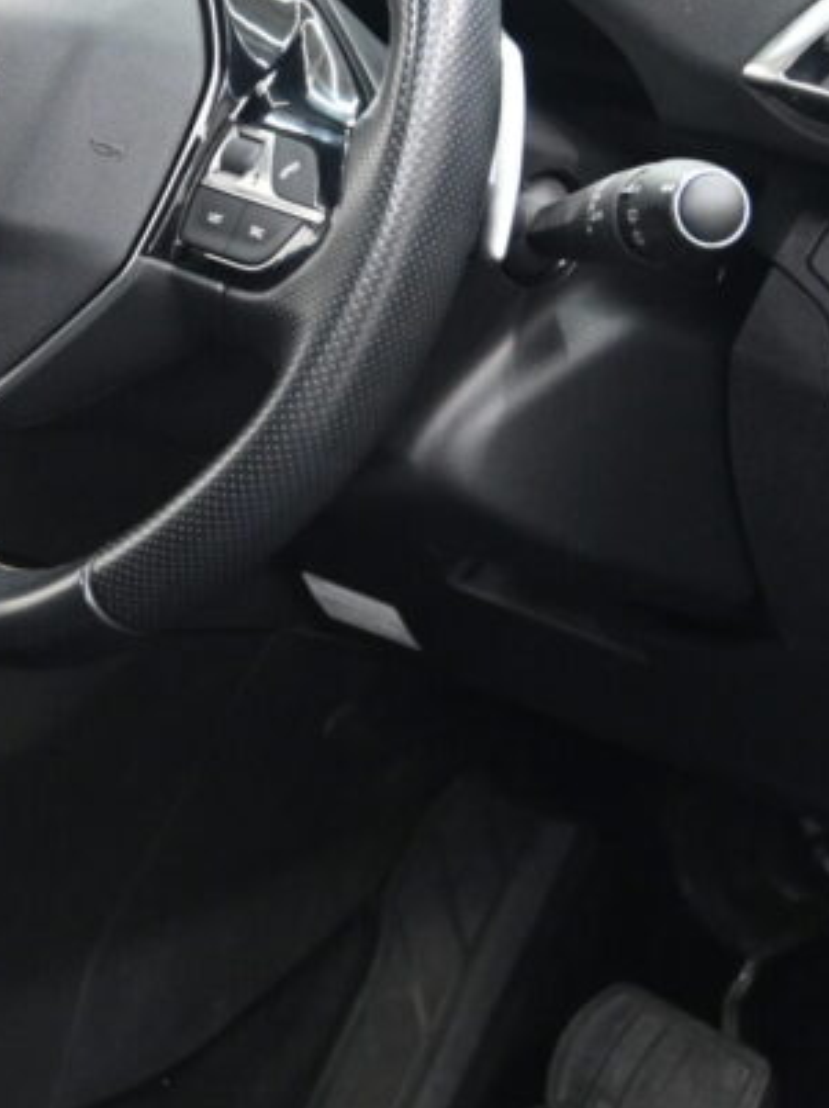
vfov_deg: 25.1
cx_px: -39
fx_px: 2469
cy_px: 313
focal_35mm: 77
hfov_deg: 18.5
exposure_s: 1/125
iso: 2800
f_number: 4
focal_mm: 21
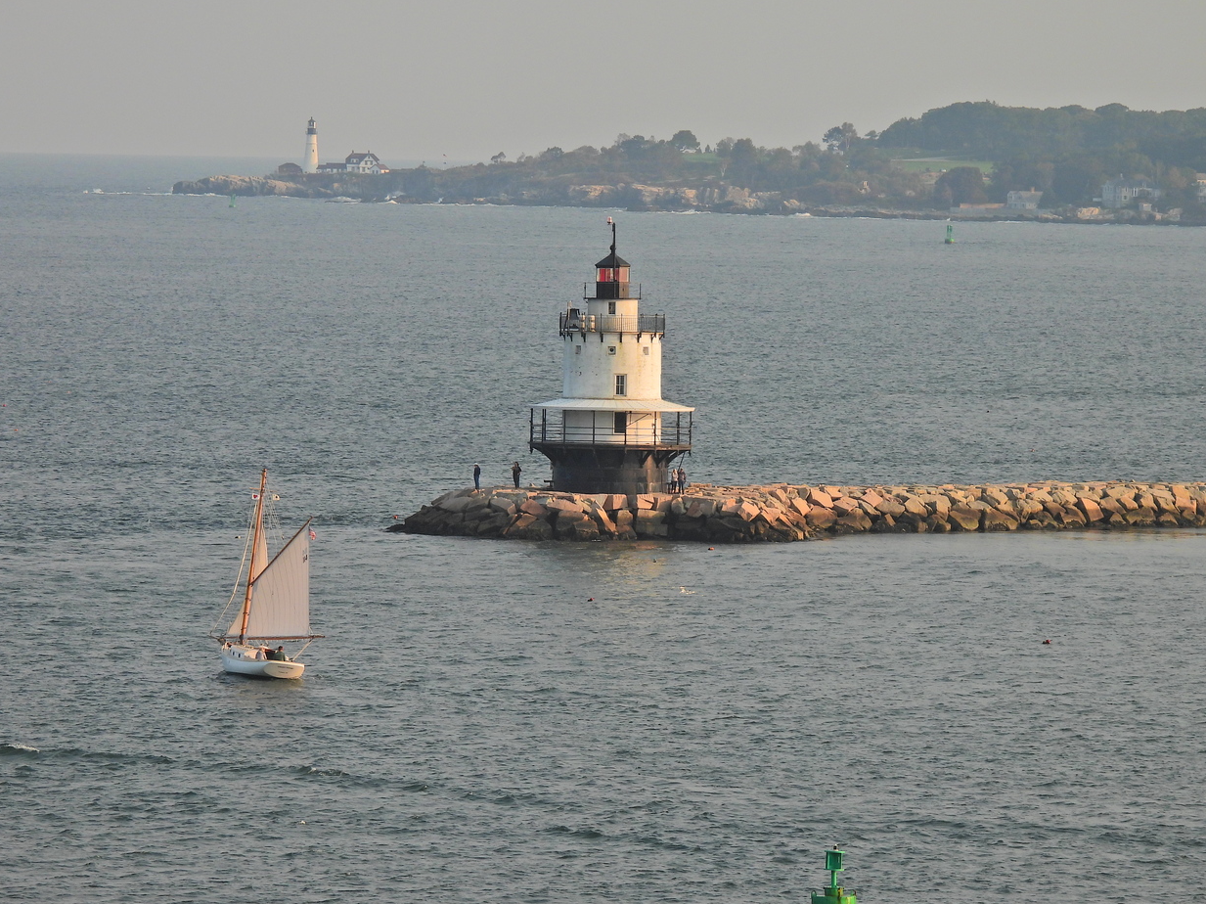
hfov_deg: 7.3
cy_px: 464
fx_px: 9404
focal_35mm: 270
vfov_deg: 5.5
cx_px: 597
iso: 100
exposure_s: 1/500
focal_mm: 46.4
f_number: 4.5
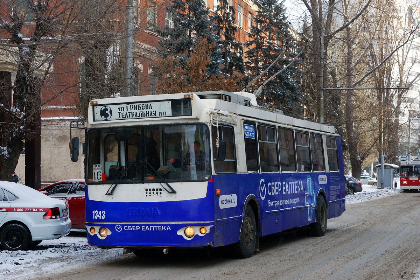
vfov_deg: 23.0
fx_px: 688
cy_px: 140
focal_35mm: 59
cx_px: 210
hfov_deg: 33.9
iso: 125
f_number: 5.6
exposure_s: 1/125
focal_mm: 22.01
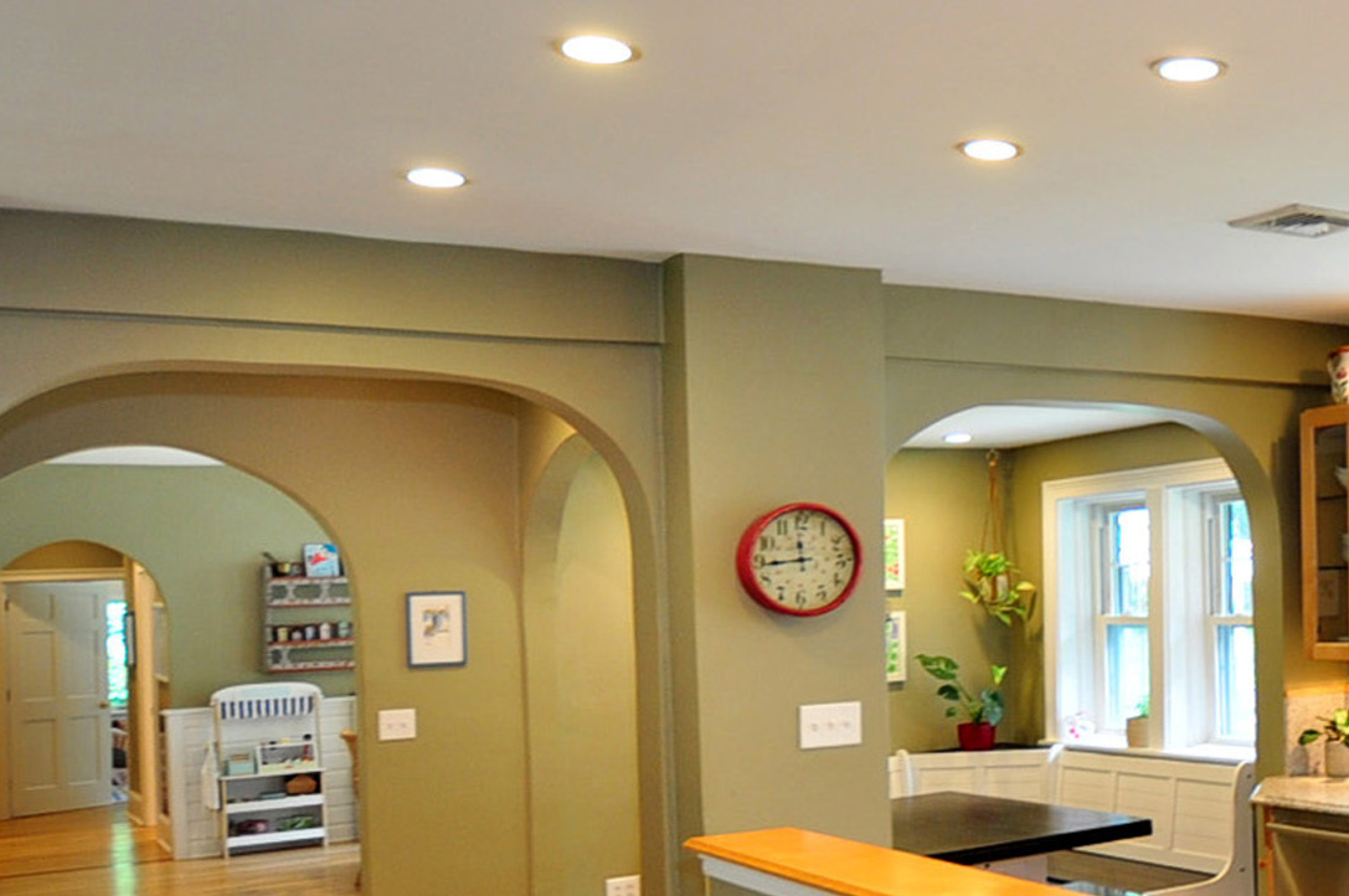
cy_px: 778
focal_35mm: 40
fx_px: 1497
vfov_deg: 32.0
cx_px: 1399
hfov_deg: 41.2
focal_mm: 10
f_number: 3.5
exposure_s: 1/15
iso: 250
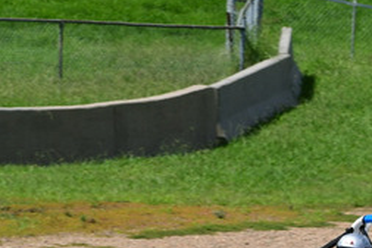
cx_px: 459
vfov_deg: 1.5
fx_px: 9801
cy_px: 230
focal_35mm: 948
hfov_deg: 2.2
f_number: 11
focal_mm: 200
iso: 320
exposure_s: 1/640
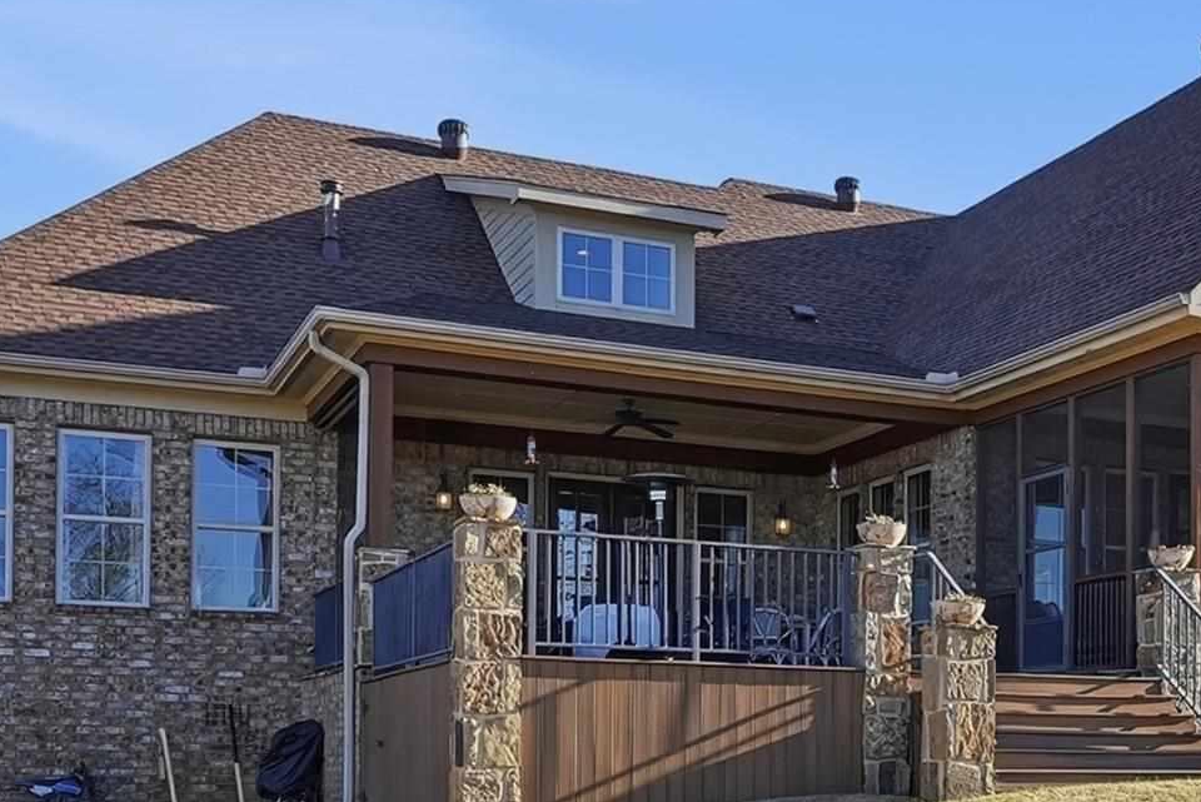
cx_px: 951
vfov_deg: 26.7
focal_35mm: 50
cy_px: 597
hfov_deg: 38.2
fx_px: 1669
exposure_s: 1/1000
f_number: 9
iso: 250
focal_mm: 16
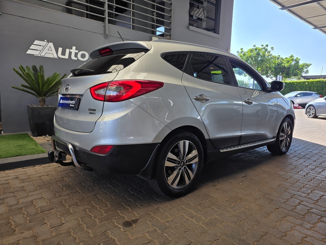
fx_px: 217
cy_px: 122
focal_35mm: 23
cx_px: 163
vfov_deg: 58.9
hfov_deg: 73.9
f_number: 1.7
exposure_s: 1/166
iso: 12
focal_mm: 6.25
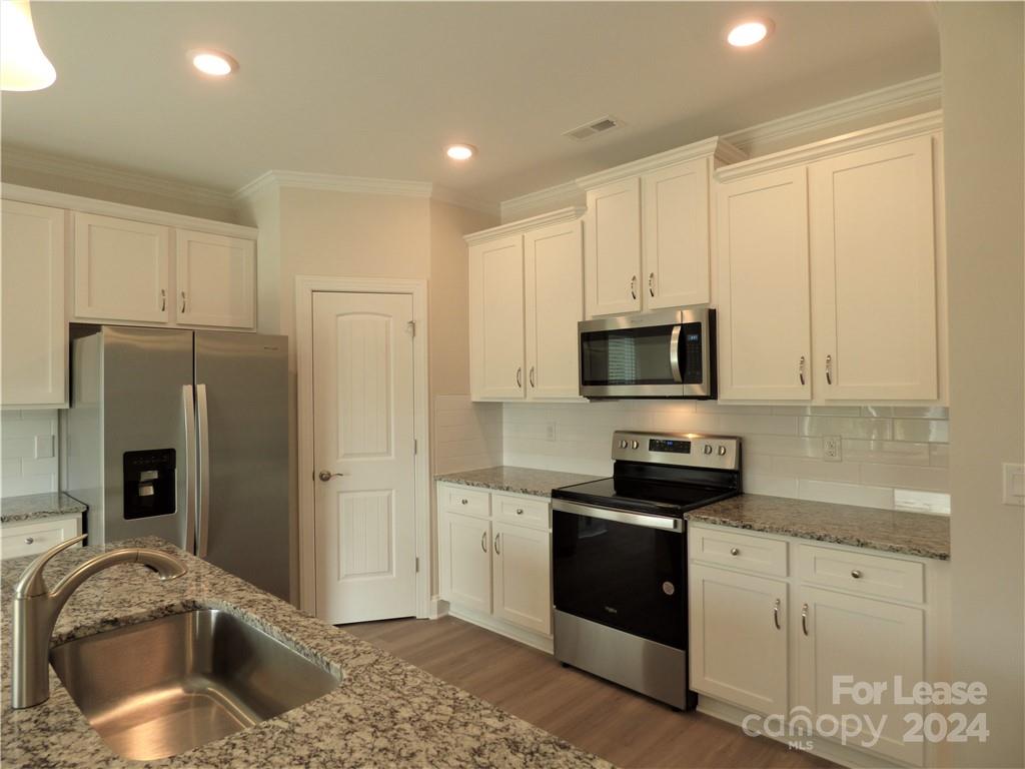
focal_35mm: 20
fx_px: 592
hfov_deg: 81.7
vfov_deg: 66.0
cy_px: 384
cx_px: 512
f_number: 2.8
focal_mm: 3.58
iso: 100
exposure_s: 1/60
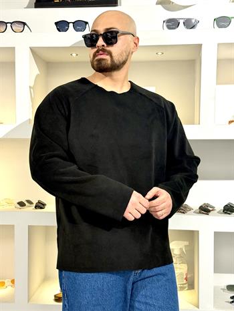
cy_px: 156
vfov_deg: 39.6
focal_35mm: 48
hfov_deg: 30.3
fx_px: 432
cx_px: 117
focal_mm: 6.76
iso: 160
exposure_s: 1/100
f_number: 1.78
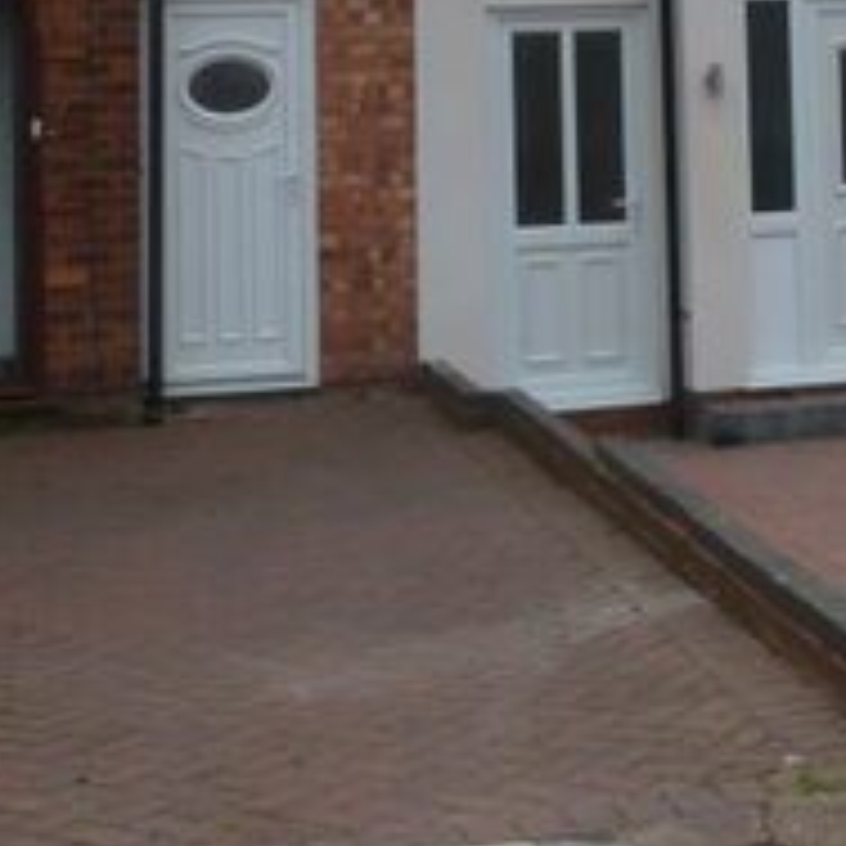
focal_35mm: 79
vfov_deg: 20.5
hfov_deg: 20.9
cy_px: -160
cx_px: 927
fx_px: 2184
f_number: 3.3
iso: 100
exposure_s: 1/500
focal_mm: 4.3
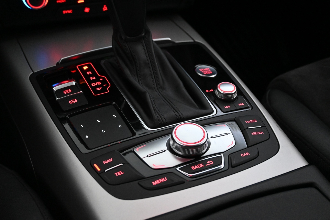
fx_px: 433
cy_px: 110
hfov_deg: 41.7
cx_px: 165
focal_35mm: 47
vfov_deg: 28.5
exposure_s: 1/50
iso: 5000
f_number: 5
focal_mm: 31.5
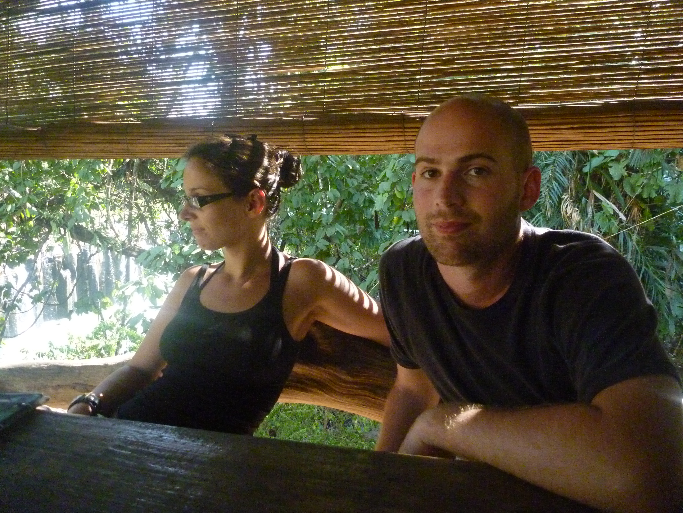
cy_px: 256
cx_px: 342
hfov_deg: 63.4
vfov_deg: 49.7
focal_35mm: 28
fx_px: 552
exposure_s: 1/250
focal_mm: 4.9
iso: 800
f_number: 3.3
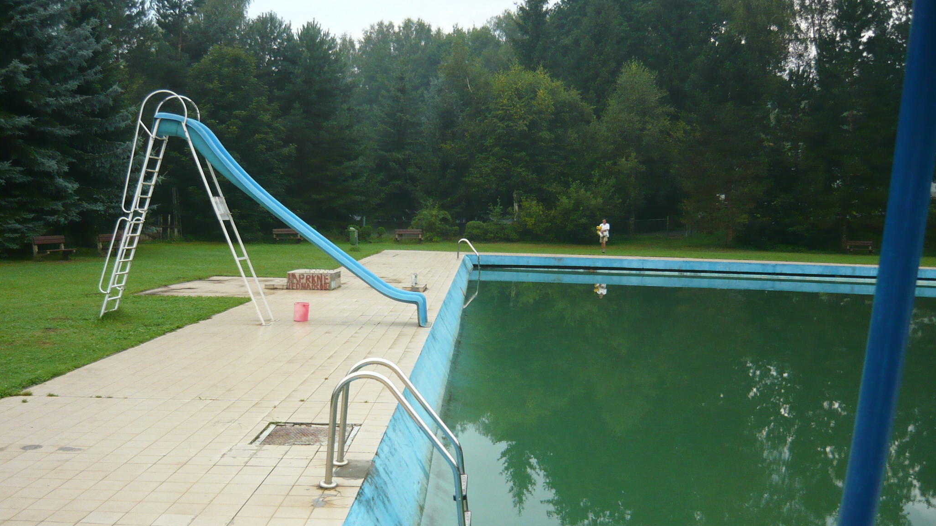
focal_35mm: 36
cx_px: 468
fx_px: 893
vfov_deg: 32.7
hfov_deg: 55.3
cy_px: 329
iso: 200
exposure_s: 1/800
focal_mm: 5.5
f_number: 2.8
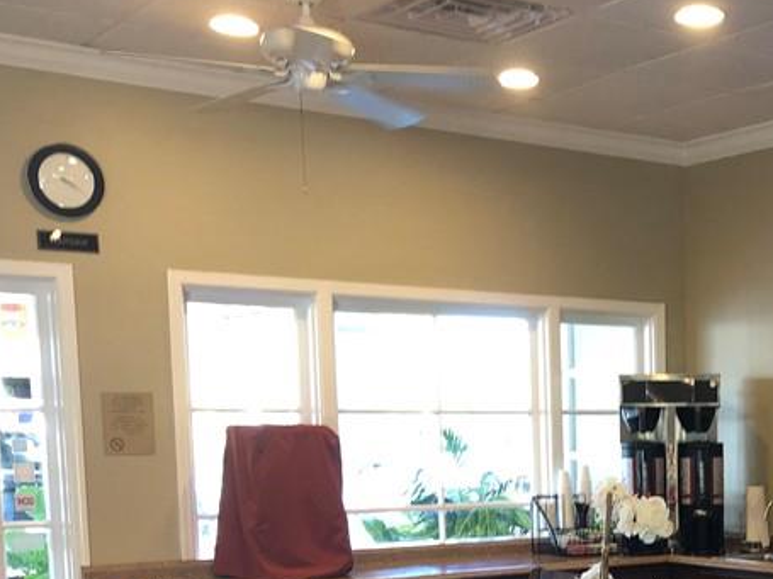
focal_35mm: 63
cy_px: 630
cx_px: 746
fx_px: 1406
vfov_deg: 22.1
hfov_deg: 29.0
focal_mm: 4
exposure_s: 1/24
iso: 40
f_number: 1.8
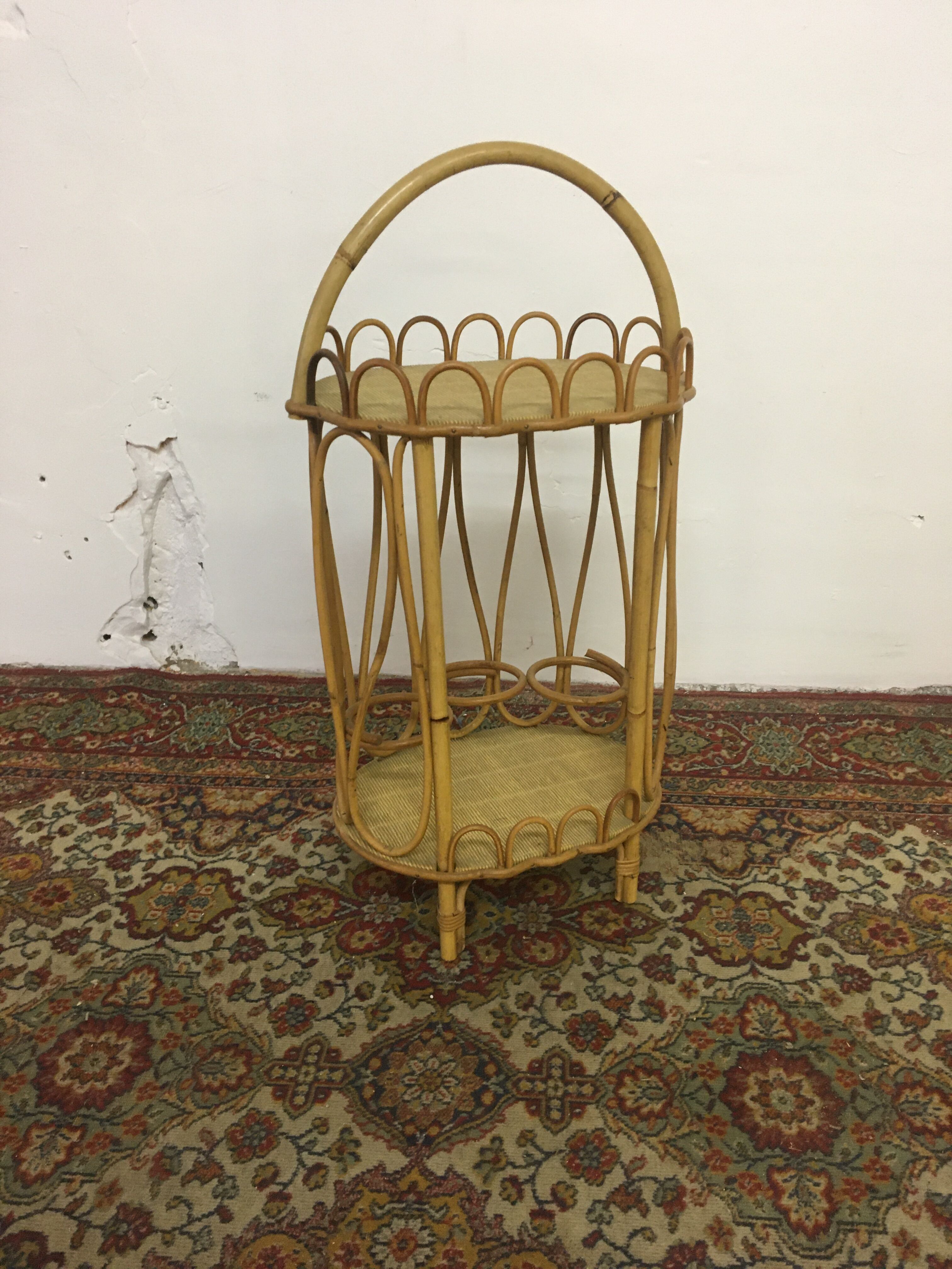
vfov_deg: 61.7
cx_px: 476
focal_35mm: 29
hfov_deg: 48.2
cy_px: 634
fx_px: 1063
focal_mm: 4.15
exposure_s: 1/33
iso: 160
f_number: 2.2
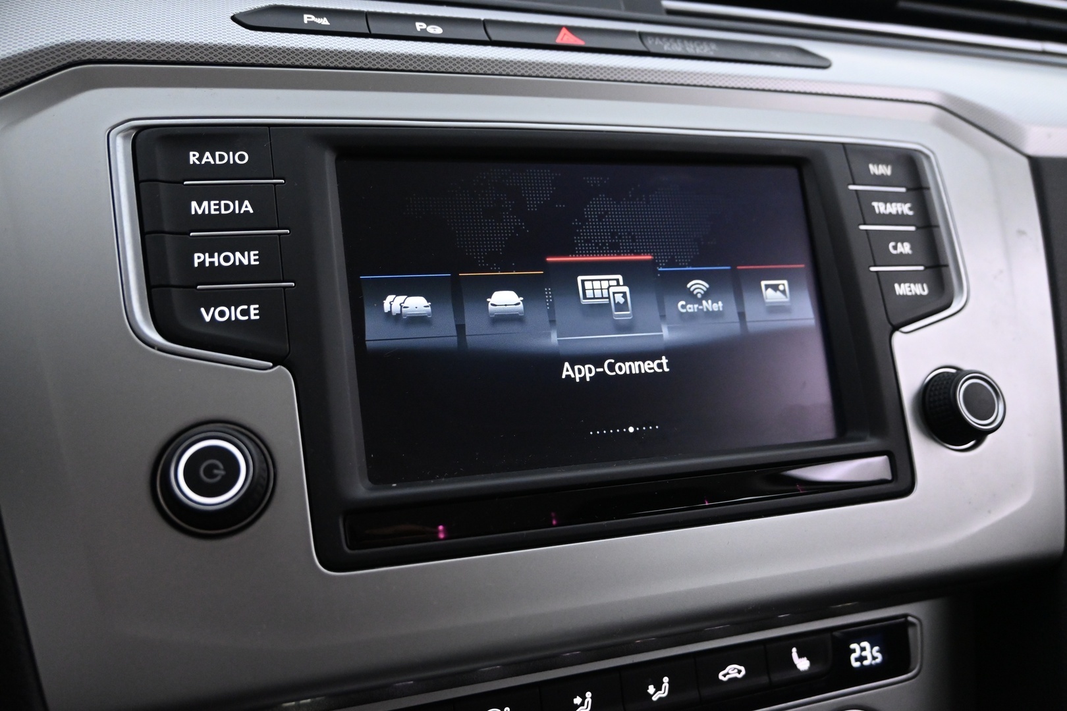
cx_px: 534
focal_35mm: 28
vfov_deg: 45.7
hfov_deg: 64.6
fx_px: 845
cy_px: 356
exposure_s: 1/30
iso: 2500
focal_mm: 19
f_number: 3.8
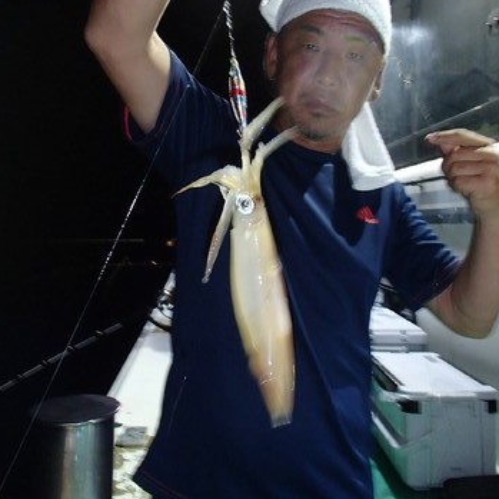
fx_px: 555
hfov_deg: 48.4
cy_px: 190
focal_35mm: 34
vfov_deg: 48.0
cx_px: 253
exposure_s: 1/30
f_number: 3.9
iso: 400
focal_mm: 5
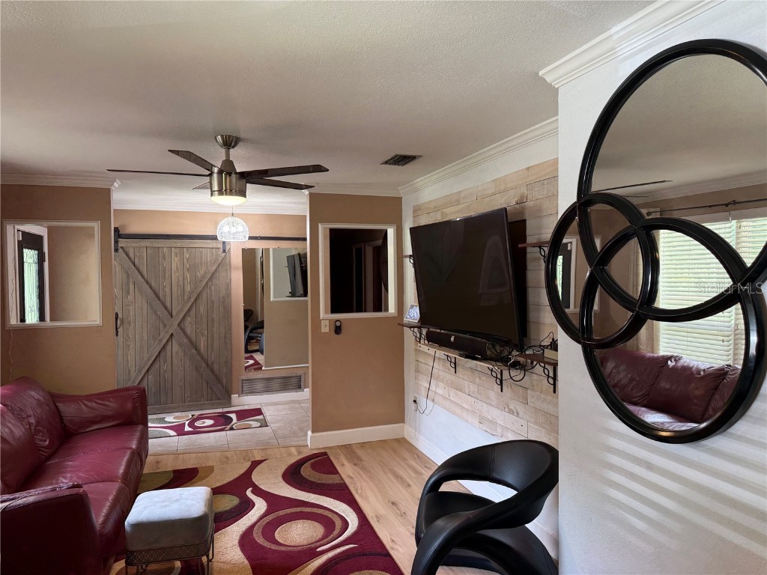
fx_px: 532
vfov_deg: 56.8
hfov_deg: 71.6
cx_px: 384
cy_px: 288
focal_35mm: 24
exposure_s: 1/60
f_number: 1.78
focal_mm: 6.76
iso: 125
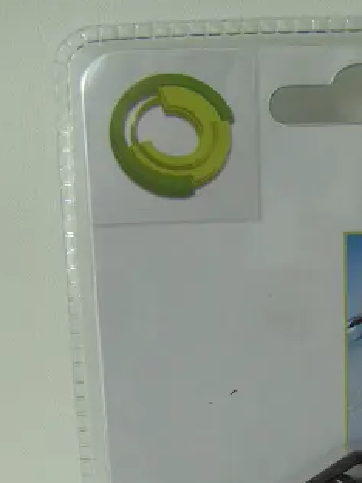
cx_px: 343
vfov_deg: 24.5
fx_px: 1060
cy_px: 480
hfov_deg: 19.0
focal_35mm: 76
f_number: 2.8
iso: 100
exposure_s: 1/43
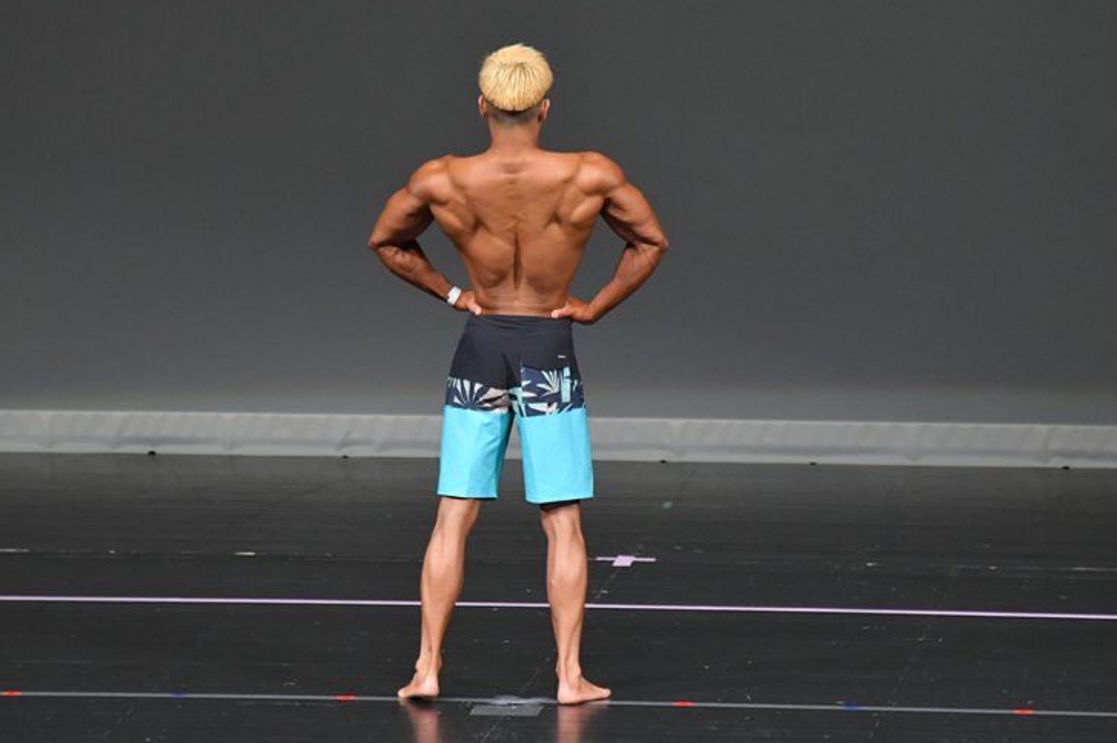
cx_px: 543
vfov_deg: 4.1
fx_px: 10420
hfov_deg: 6.1
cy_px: 358
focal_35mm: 336
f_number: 5.6
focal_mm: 210
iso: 4000
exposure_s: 1/400
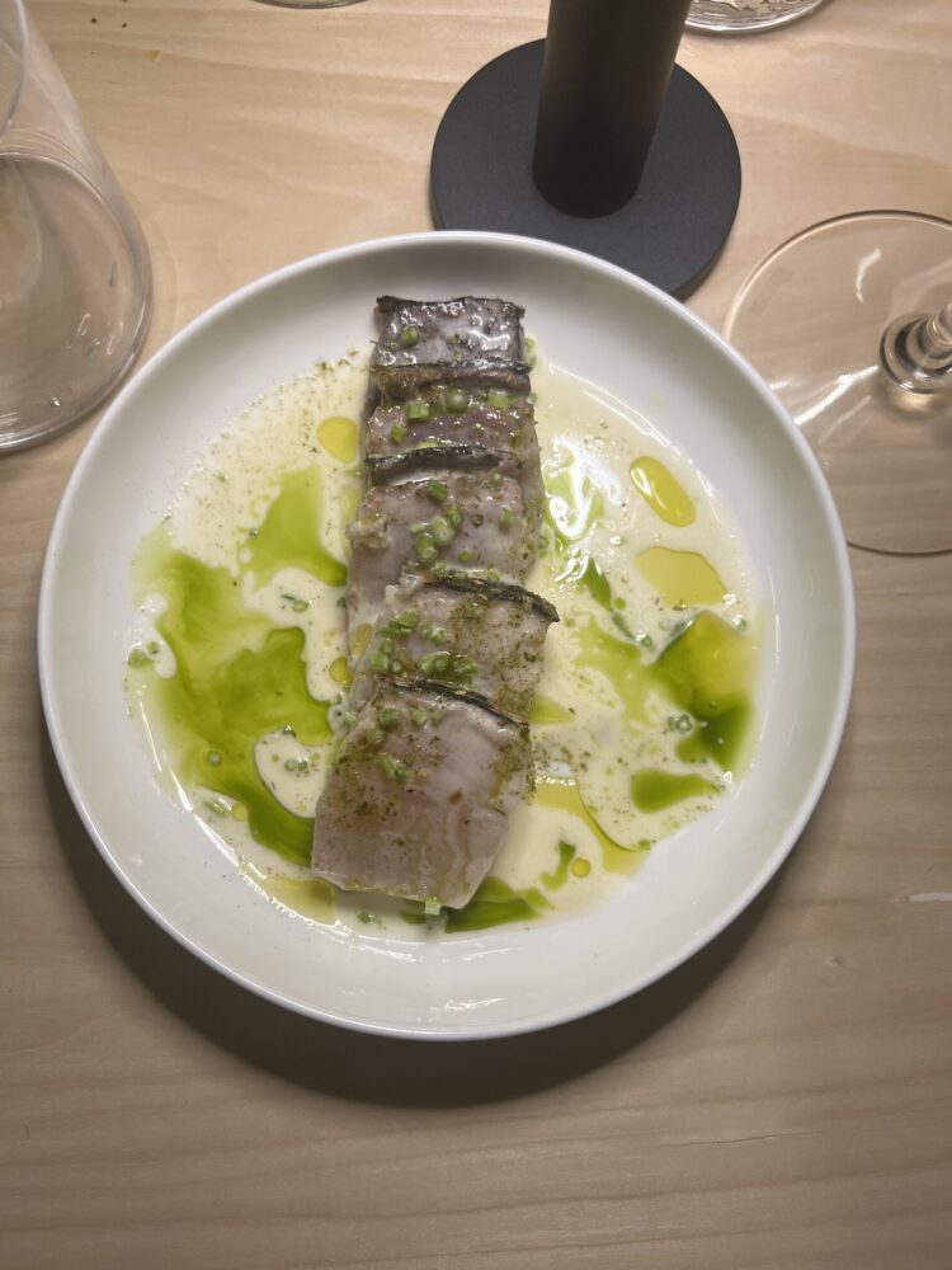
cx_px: 476
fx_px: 953
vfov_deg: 67.3
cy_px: 635
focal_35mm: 26
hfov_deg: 53.1
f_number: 1.5
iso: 100
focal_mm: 5.7
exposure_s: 1/121
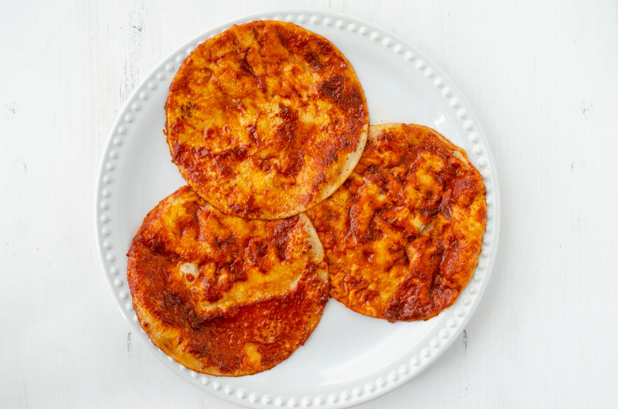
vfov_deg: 30.7
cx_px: 309
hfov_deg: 45.0
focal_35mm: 44
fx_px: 745
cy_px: 204
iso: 640
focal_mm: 29
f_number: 5.6
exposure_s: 1/60
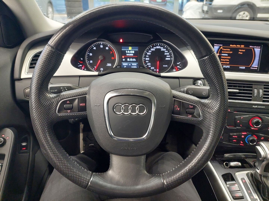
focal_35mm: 25
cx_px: 134
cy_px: 100
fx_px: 194
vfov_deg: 54.9
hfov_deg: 69.4
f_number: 1.8
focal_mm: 5.23
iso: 500
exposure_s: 1/50
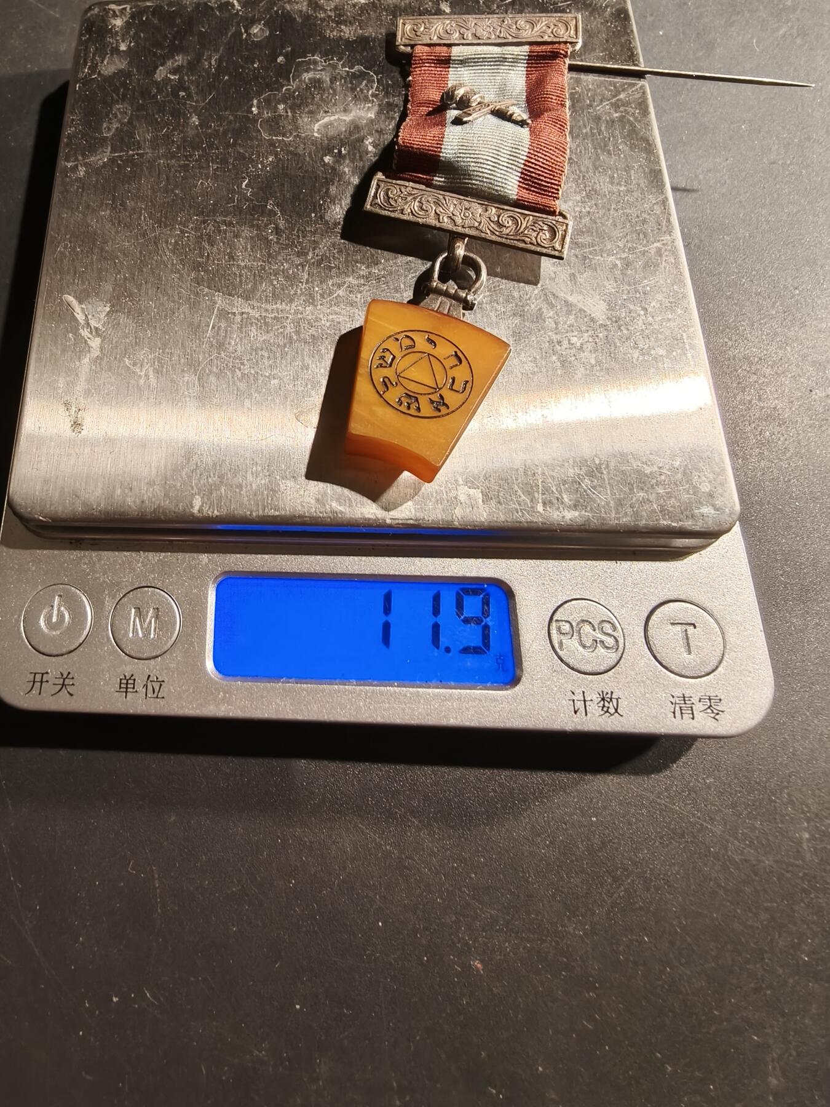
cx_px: 415
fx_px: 735
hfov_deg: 58.9
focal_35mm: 23
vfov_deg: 73.9
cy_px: 554
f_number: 2
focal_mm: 2.32
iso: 160
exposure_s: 1/55.2
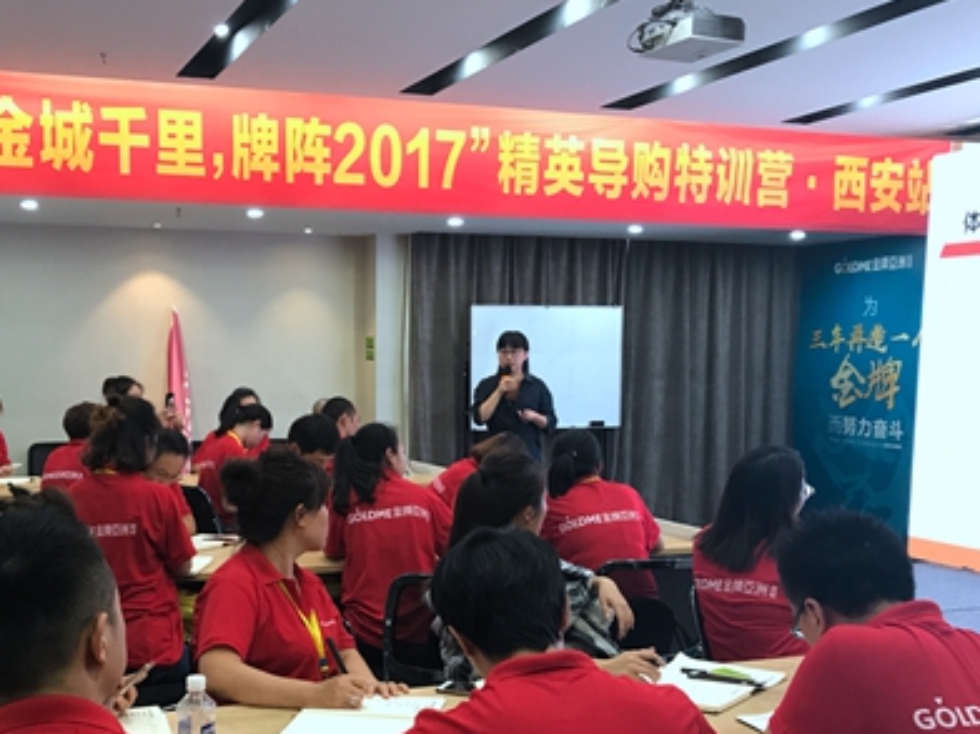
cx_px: 378
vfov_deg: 33.2
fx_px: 1217
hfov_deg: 43.6
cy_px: 511
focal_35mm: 43
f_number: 1.8
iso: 40
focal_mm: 3.99
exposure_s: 1/16
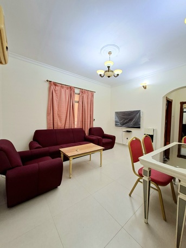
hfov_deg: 89.9
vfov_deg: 106.2
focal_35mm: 13
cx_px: 93
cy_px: 124
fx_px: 93
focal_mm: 1.74
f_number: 2.2
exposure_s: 1/30
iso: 160
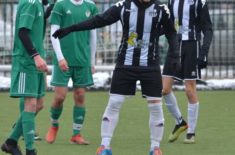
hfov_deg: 3.2
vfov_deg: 2.1
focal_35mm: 653
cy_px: 80
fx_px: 4254
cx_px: 139
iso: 500
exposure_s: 1/800
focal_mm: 230
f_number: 5.3
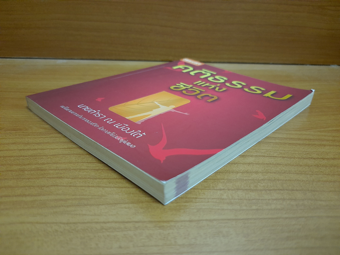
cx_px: 170
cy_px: 128
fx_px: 246
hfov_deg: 69.4
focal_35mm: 25
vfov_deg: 54.9
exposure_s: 1/20
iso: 640
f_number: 2
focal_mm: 4.6
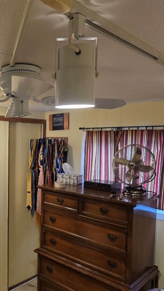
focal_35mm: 33
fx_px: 255
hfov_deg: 34.2
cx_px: 25
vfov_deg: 59.2
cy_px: 168
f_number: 1.7
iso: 320
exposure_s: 1/120
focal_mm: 6.3
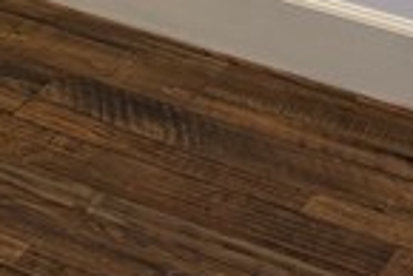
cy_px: -683
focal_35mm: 176
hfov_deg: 10.3
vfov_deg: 6.7
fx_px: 2021
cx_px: -524
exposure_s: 1/60
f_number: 1.78
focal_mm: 6.76
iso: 125
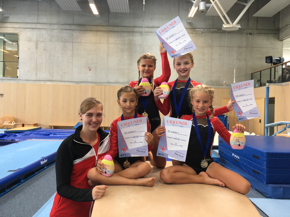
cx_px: 145
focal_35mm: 29
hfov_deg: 61.7
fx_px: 243
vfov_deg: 48.2
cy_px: 108
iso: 32
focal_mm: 4.15
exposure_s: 1/33
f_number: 2.2
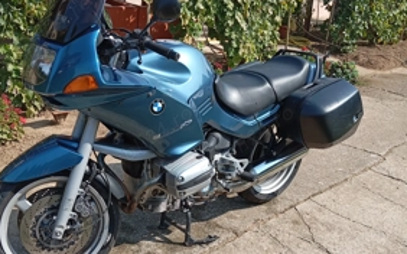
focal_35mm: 42
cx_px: 196
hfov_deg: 47.2
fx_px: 466
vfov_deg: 30.3
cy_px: 165
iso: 112
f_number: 1.8
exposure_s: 1/476
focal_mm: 4.22
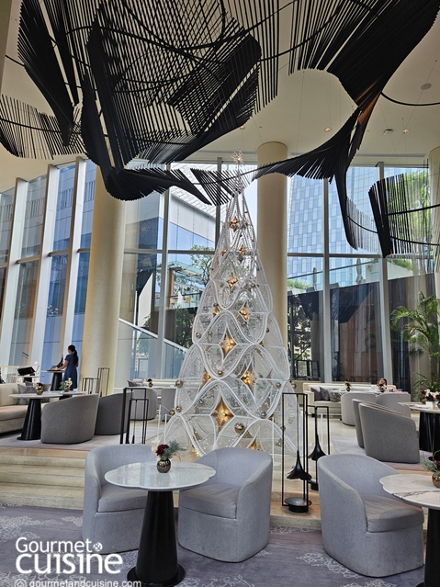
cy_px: 296
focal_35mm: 24
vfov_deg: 71.6
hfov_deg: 56.8
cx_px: 229
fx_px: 407
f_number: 1.8
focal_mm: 5.4
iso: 40
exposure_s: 1/180
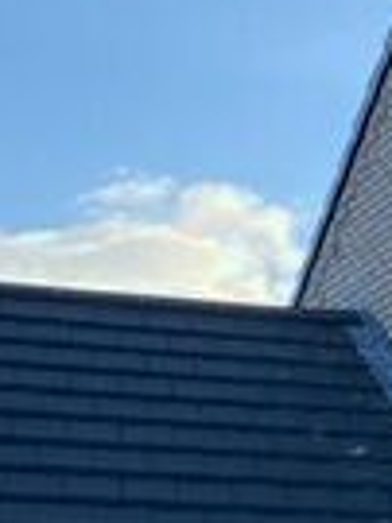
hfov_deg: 9.7
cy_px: 405
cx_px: 939
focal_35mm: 135
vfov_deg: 14.6
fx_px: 2042
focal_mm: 4.25
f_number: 1.8
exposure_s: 1/1678
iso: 32
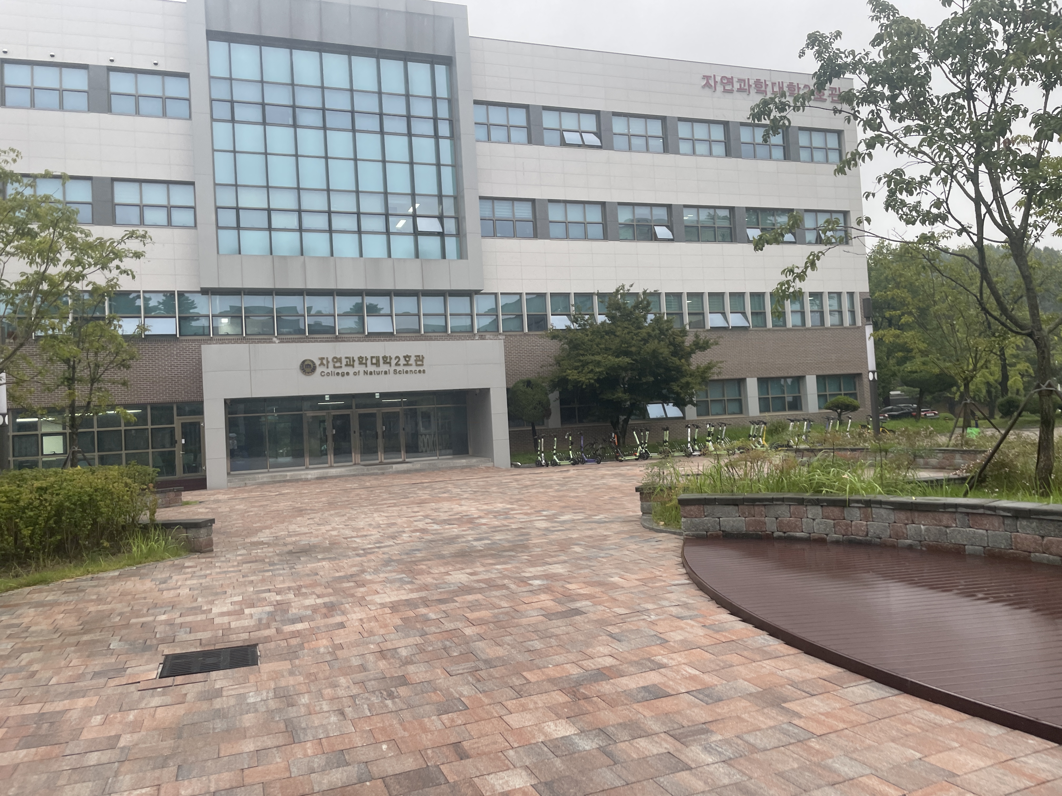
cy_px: 398
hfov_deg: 67.3
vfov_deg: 53.1
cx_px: 531
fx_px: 798
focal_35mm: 26
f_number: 1.6
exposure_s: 1/121
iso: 40
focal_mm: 4.2
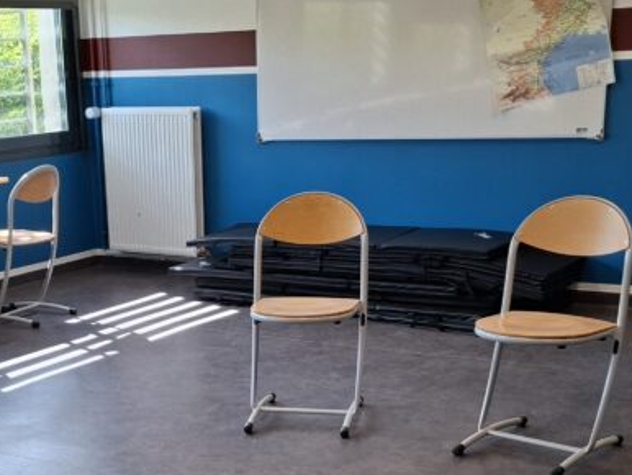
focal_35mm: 61
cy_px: 441
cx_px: 159
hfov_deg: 31.1
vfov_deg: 23.3
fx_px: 1114
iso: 50
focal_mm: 5.54
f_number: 1.8
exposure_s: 1/120
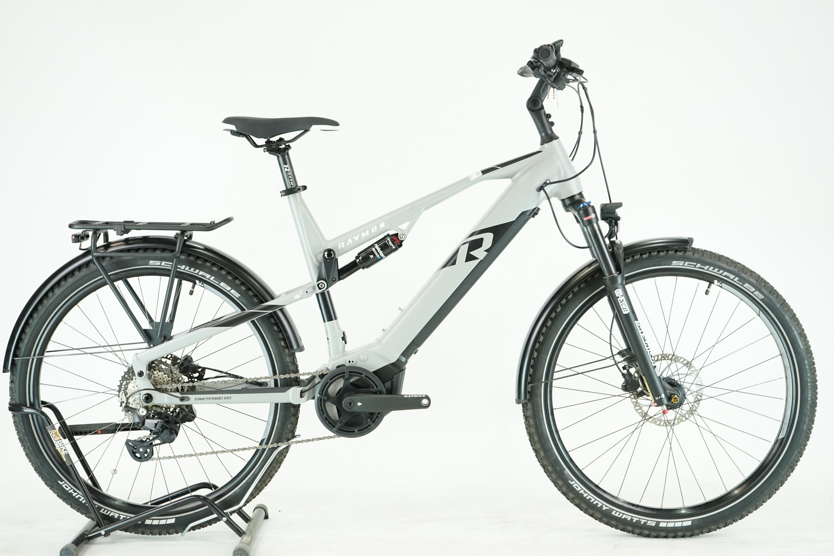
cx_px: 417
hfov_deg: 32.9
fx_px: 1413
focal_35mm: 61
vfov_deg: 22.3
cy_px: 278
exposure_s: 1/200
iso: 2500
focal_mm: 61
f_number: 5.6
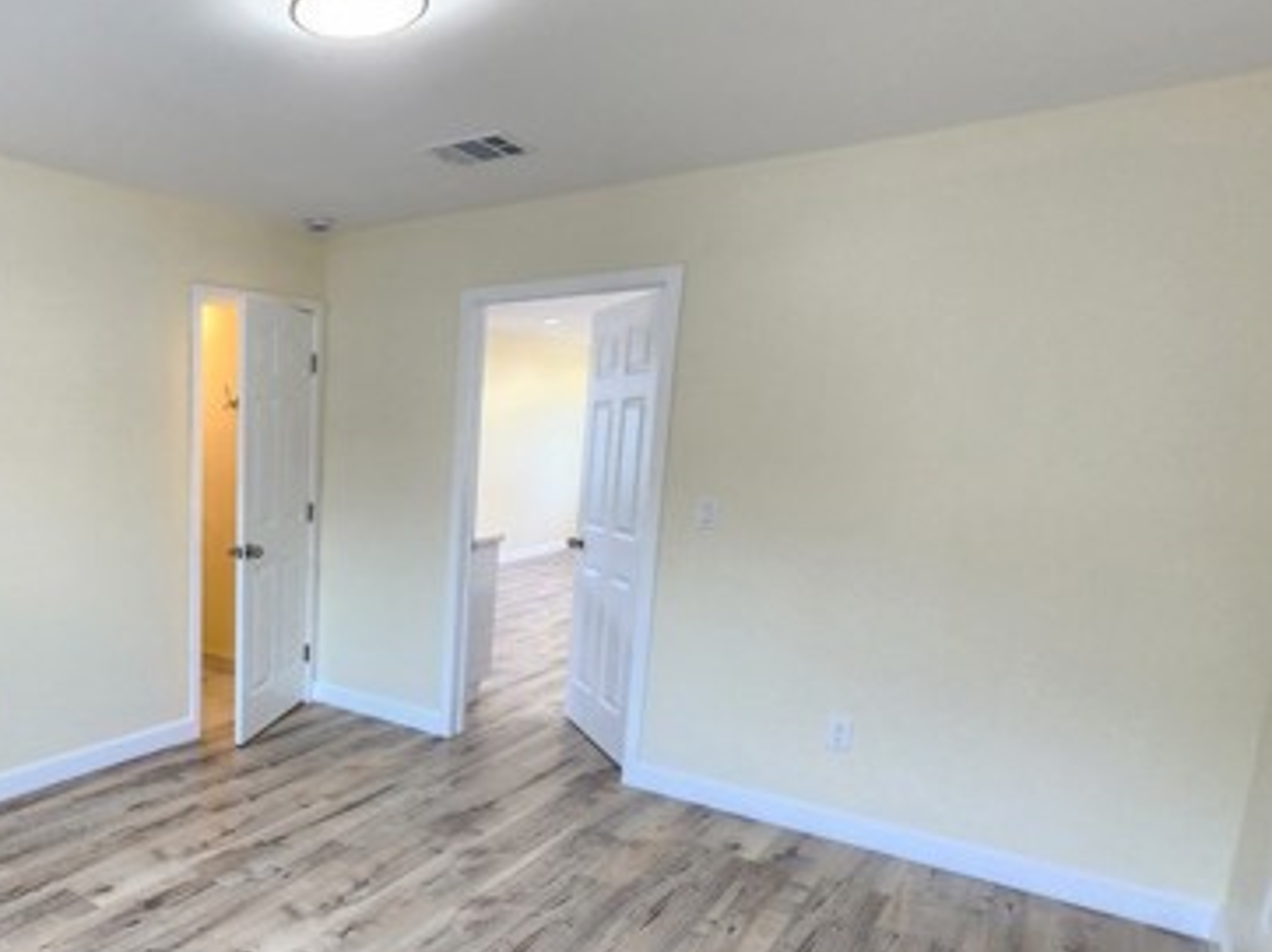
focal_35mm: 23
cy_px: 597
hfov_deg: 64.3
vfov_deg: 58.1
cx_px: 179
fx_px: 845
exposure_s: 1/60
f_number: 2.2
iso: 160
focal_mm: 2.2
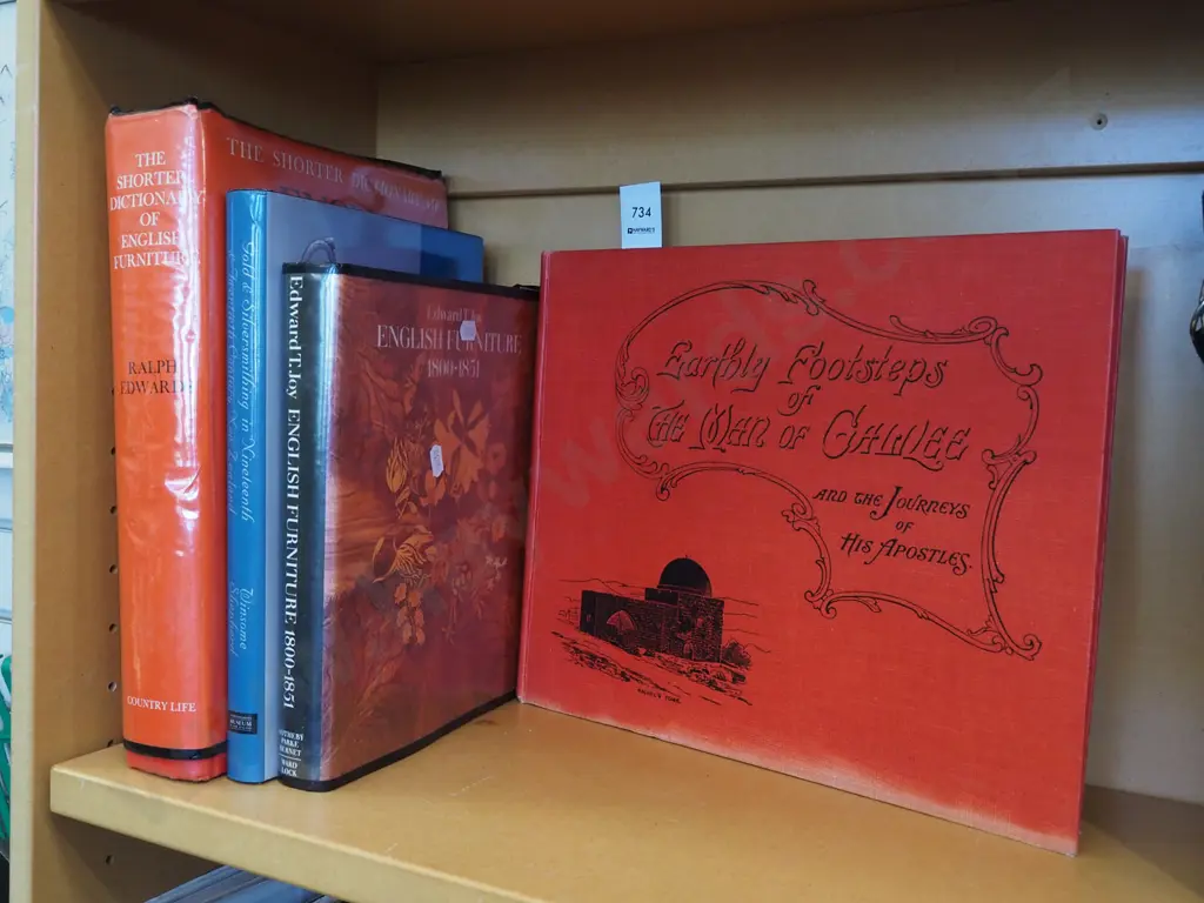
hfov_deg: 54.0
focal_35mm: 34
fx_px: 1183
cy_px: 452
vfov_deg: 41.8
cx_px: 602
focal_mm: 17
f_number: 5.6
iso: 1600
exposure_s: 1/60
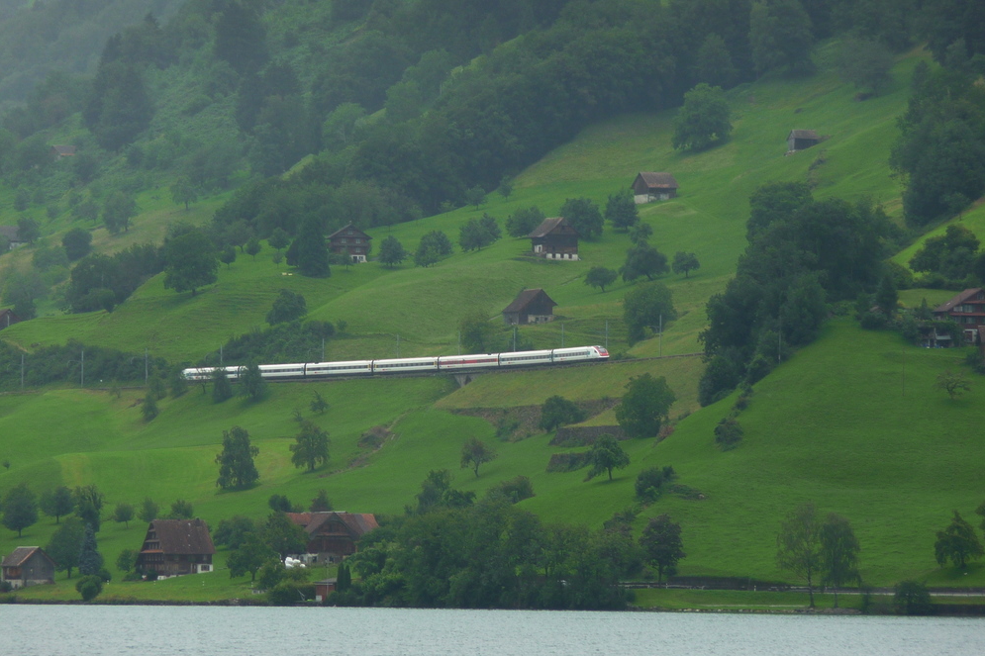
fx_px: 7550
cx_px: 493
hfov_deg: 7.5
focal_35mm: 276
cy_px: 363
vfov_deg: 5.0
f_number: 4.9
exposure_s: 1/125
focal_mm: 45.4
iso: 125
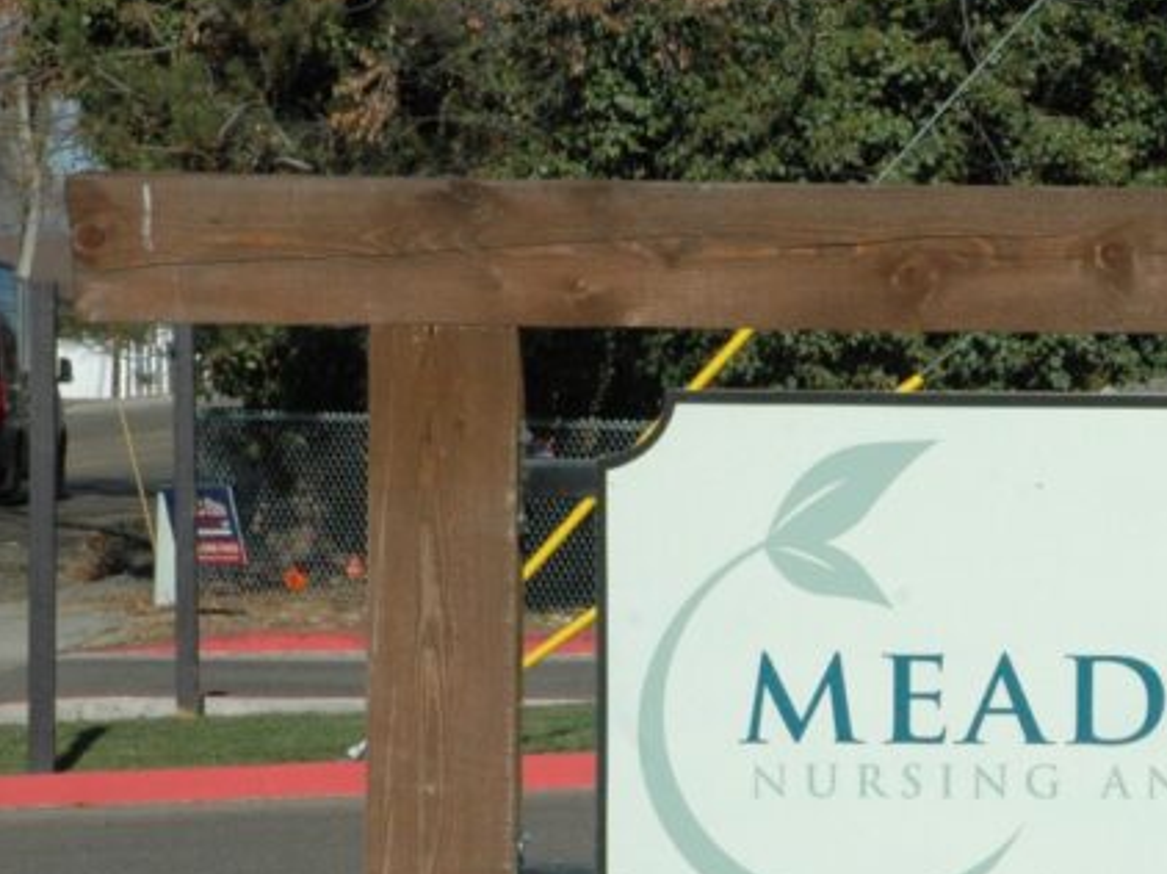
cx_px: 1344
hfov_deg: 10.7
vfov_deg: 8.1
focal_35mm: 182
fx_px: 6132
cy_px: 679
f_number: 16
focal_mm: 52
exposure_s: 1/800
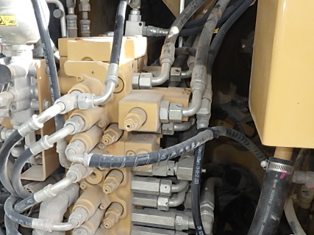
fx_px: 381
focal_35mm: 42
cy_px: 150
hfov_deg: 44.3
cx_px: 109
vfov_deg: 34.1
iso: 125
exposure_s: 1/125
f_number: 4.2
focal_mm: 5
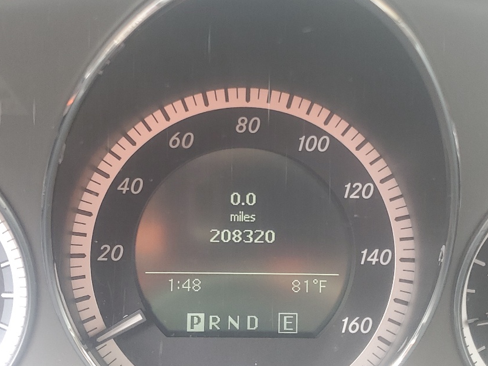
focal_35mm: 50
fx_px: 705
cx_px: 241
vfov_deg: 29.1
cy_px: 187
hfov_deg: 38.2
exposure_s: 1/60.2
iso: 50
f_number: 1.5
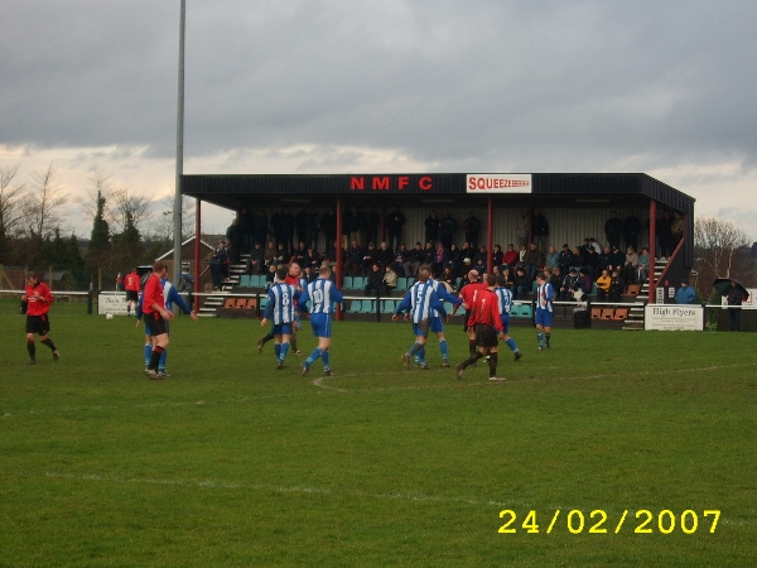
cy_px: 284
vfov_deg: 17.0
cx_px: 378
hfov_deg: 22.5
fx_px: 1903
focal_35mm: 87
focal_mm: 22.74
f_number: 4.9
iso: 50
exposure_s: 1/78
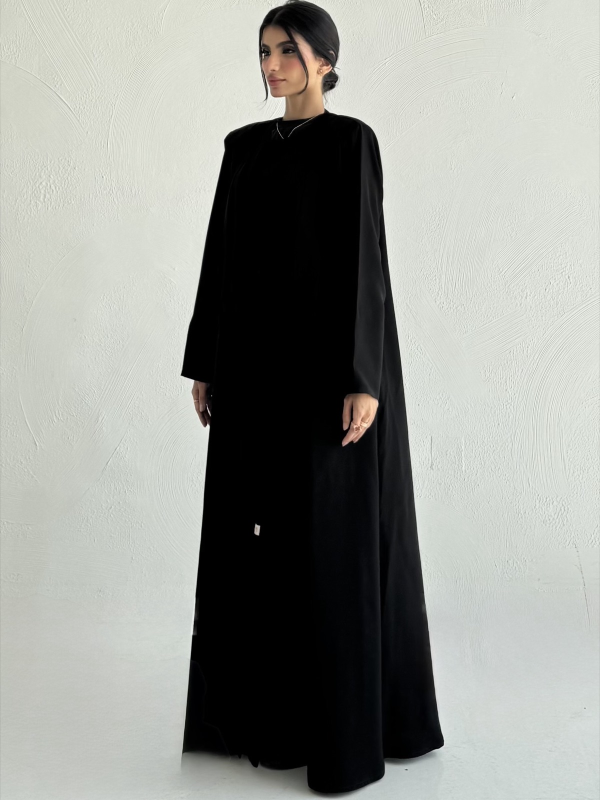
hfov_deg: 56.8
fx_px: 555
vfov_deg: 71.6
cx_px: 300
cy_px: 400
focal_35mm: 24
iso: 80
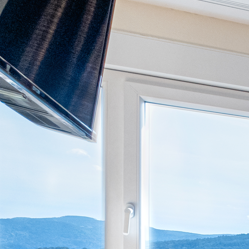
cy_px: 336
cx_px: 670
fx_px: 619
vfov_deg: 20.5
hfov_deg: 13.0
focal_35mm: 76
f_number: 4
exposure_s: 1/500
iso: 1000
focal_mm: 10
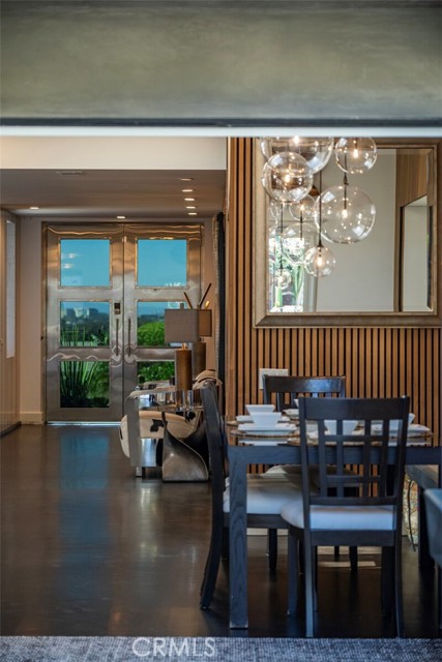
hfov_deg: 16.3
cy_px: 331
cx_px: 221
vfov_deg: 24.2
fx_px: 1546
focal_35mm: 84
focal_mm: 84
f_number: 4
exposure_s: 1/250
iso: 1250
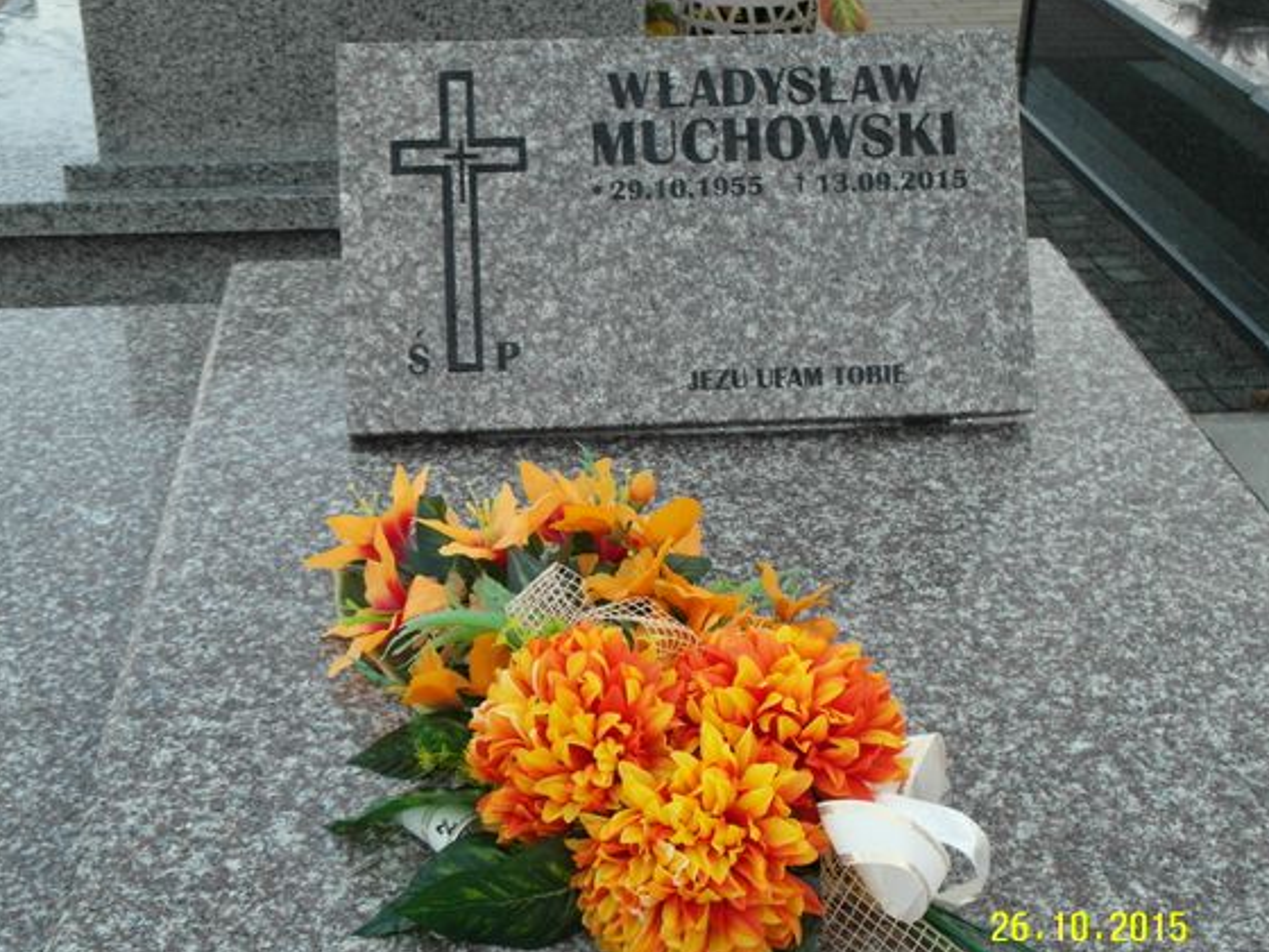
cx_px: 564
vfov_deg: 30.3
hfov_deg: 39.6
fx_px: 1760
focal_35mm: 48
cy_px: 499
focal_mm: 9.1
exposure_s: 1/60
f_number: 3.8
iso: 100
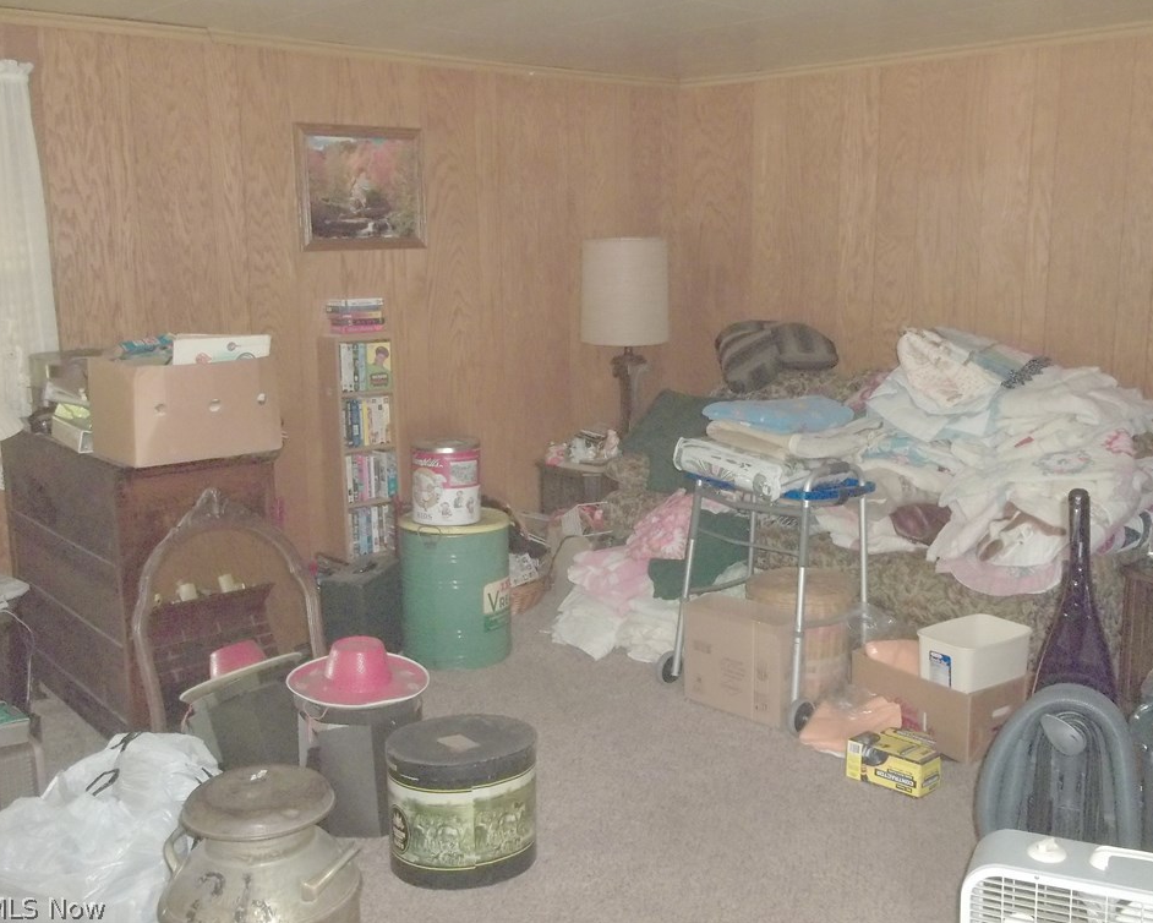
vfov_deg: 42.2
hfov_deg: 51.5
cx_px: 603
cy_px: 458
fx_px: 1195
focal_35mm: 35
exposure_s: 1/30
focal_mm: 5.9
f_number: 3.3
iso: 400
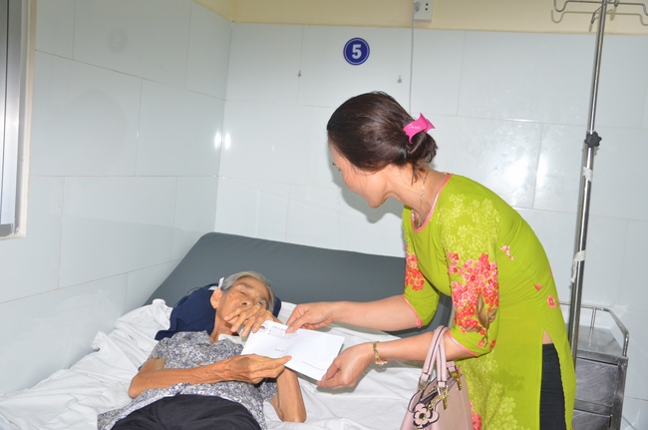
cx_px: 324
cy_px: 215
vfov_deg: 35.4
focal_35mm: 38
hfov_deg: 51.4
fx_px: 674
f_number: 5
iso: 1000
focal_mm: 25
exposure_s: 1/60
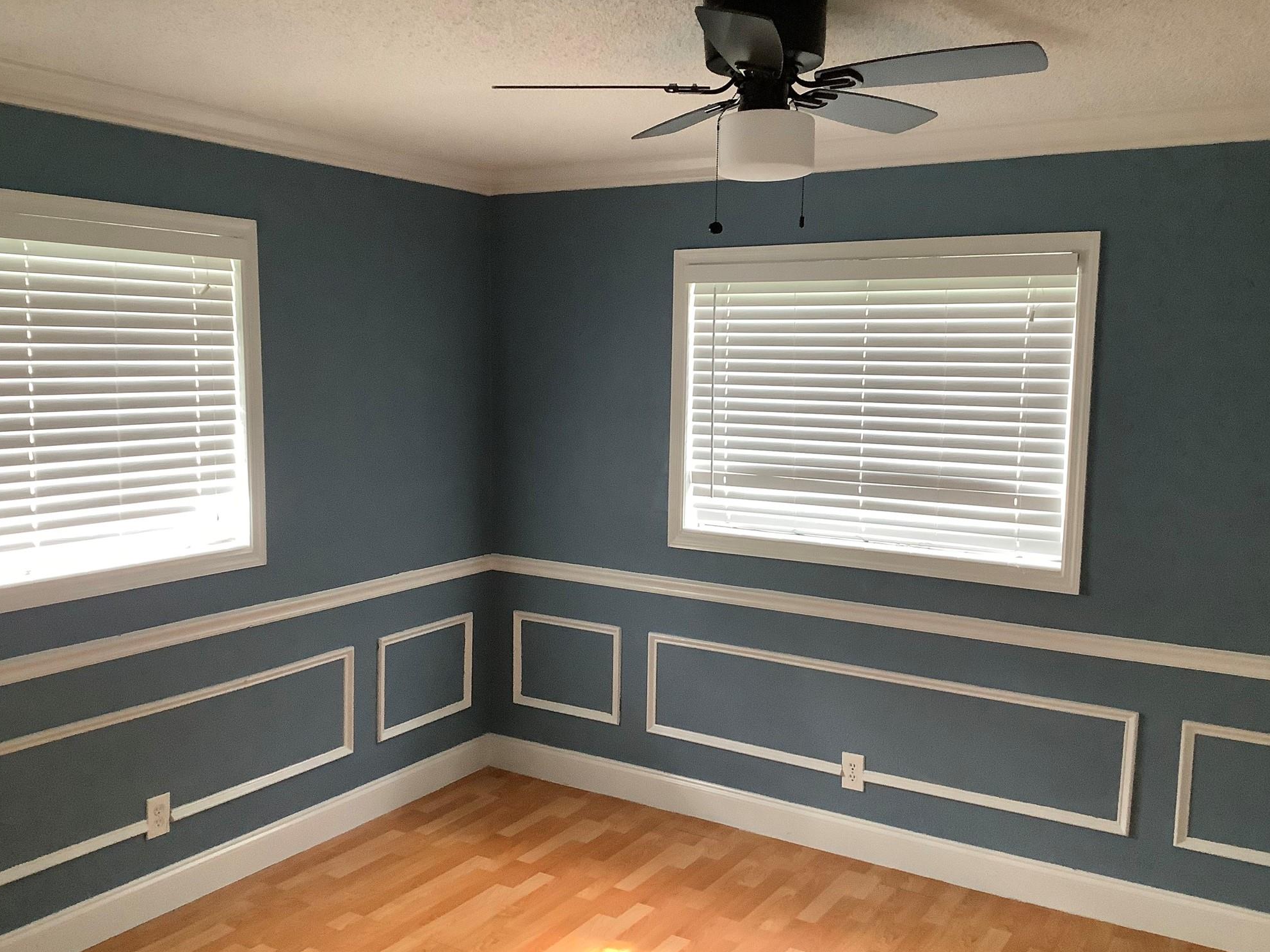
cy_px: 486
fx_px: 1174
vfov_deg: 44.2
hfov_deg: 56.8
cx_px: 651
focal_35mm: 32
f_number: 2.4
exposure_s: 1/40
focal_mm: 3.3
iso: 250
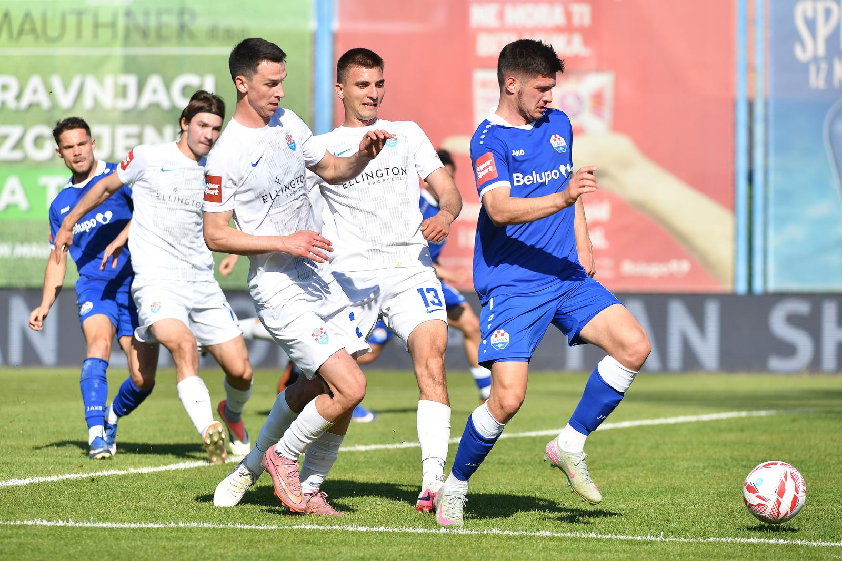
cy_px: 280
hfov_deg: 9.4
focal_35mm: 220
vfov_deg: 6.2
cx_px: 421
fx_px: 5146
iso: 200
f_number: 5
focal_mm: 220
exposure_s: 1/1600
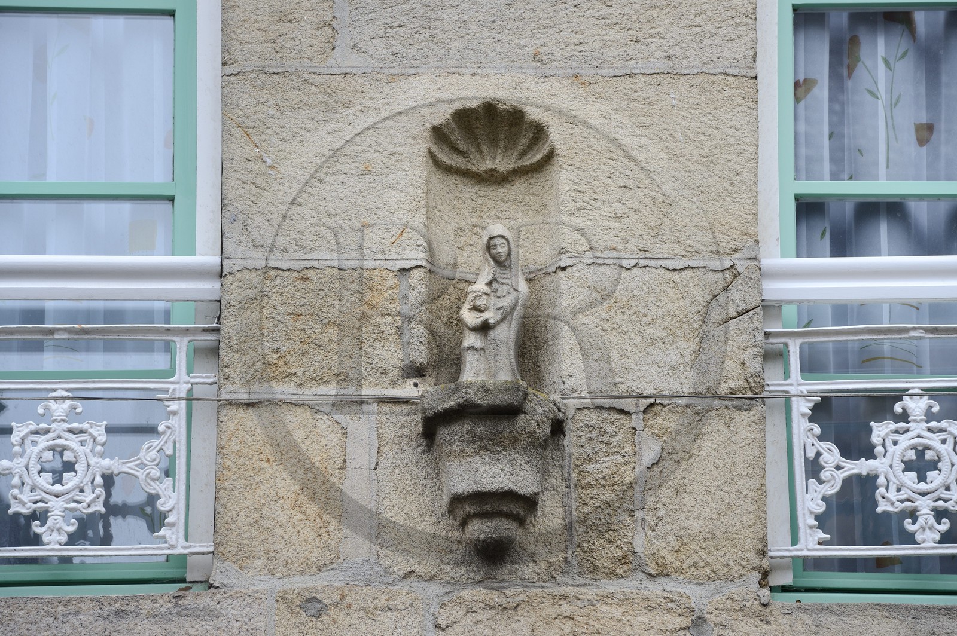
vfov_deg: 6.9
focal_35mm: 200
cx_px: 478
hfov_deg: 10.3
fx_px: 5312
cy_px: 318
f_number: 9
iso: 400
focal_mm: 200
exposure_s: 1/200
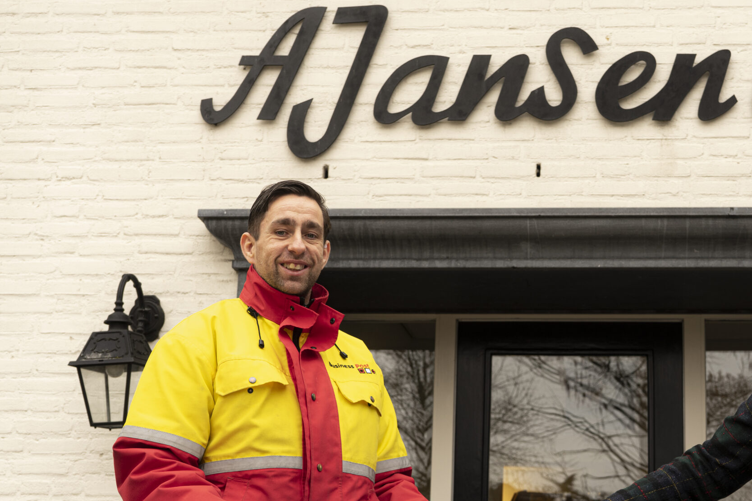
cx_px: 548
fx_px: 1379
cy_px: 317
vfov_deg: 20.6
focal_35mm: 66
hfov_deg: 30.1
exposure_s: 1/100
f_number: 6.3
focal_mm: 43
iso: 100
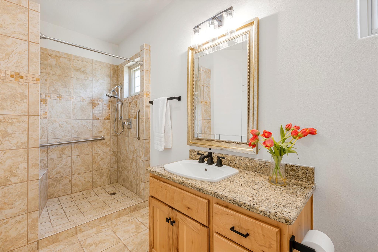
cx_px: 189
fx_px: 168
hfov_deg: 96.8
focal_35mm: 16
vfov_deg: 73.7
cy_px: 126
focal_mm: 16
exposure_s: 1/5
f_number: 11
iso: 250
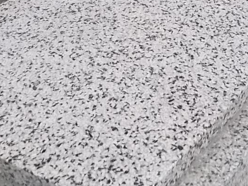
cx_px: 173
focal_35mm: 78
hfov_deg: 24.8
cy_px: -26
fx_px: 559
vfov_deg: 18.1
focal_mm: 4.6
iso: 400
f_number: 8
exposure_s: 1/1000
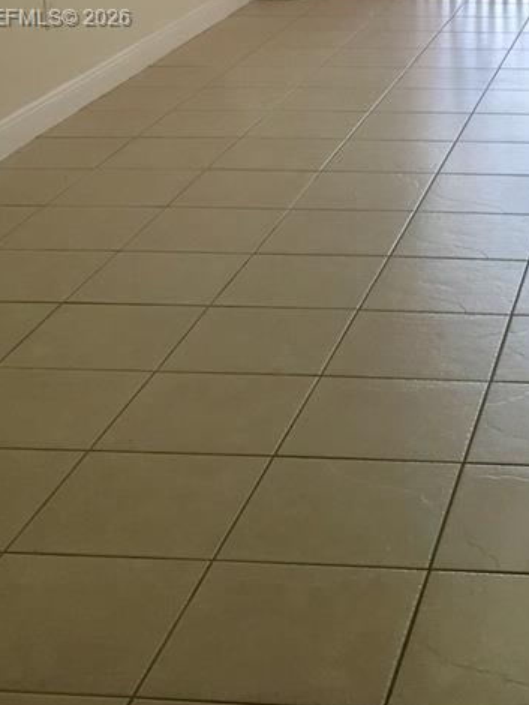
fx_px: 1506
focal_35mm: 74
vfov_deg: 25.2
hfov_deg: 19.4
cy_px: 20
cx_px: 528
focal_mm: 4.15
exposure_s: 1/60
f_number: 2.2
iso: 32
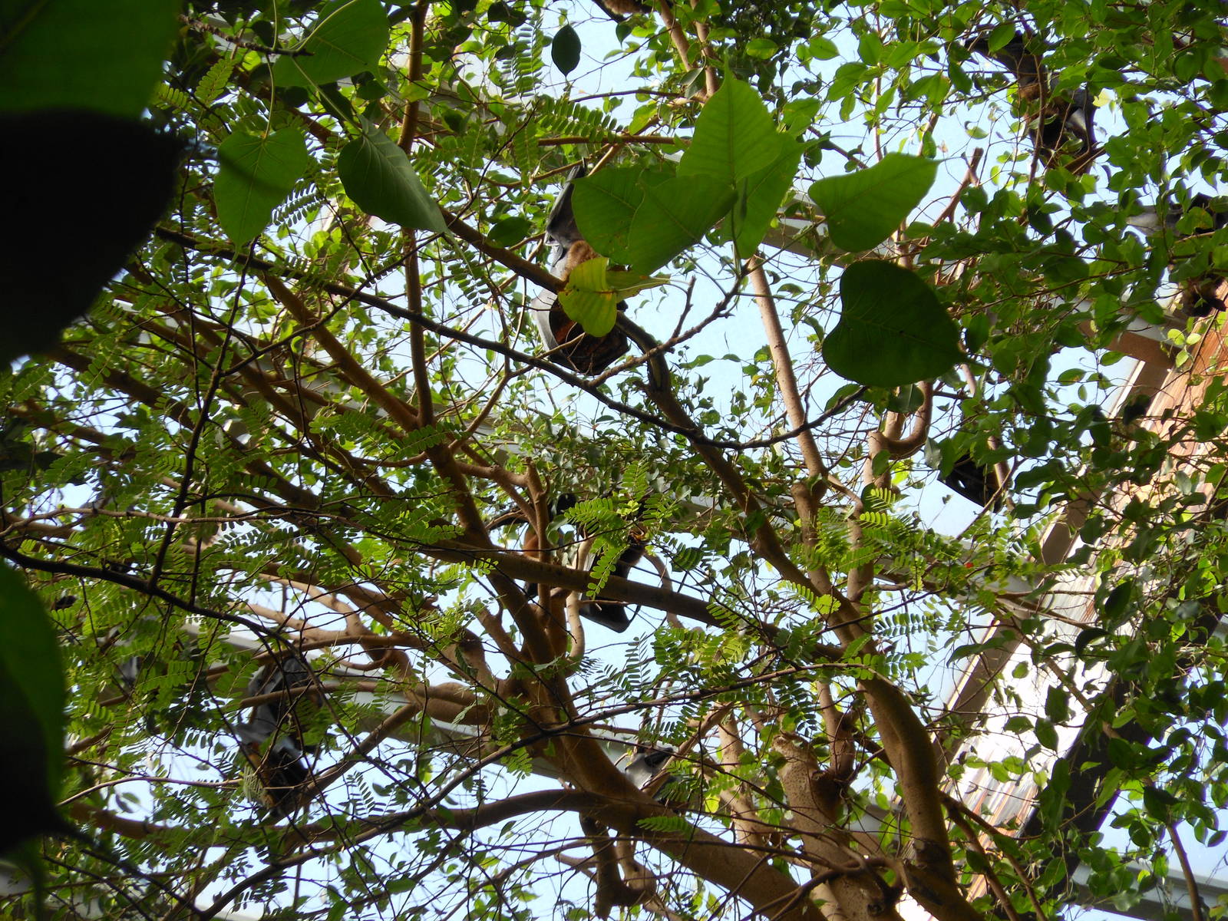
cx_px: 614
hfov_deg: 11.9
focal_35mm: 166
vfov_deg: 8.9
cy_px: 460
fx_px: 5889
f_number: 5.5
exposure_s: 1/60
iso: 80
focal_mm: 29.8
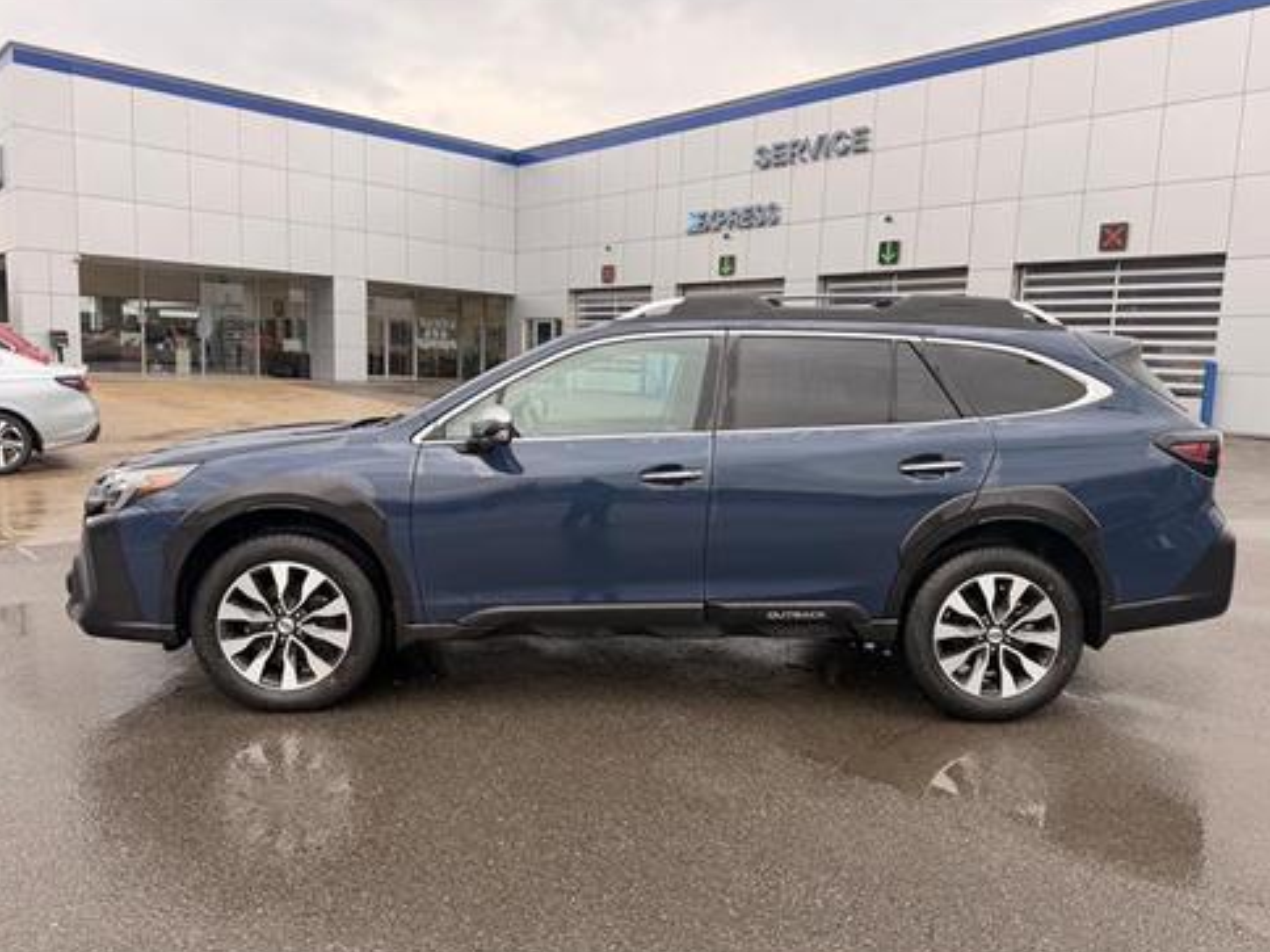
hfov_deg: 69.4
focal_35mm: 25
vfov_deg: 54.9
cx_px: 635
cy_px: 477
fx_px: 917
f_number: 1.78
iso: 80
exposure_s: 1/370
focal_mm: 6.76
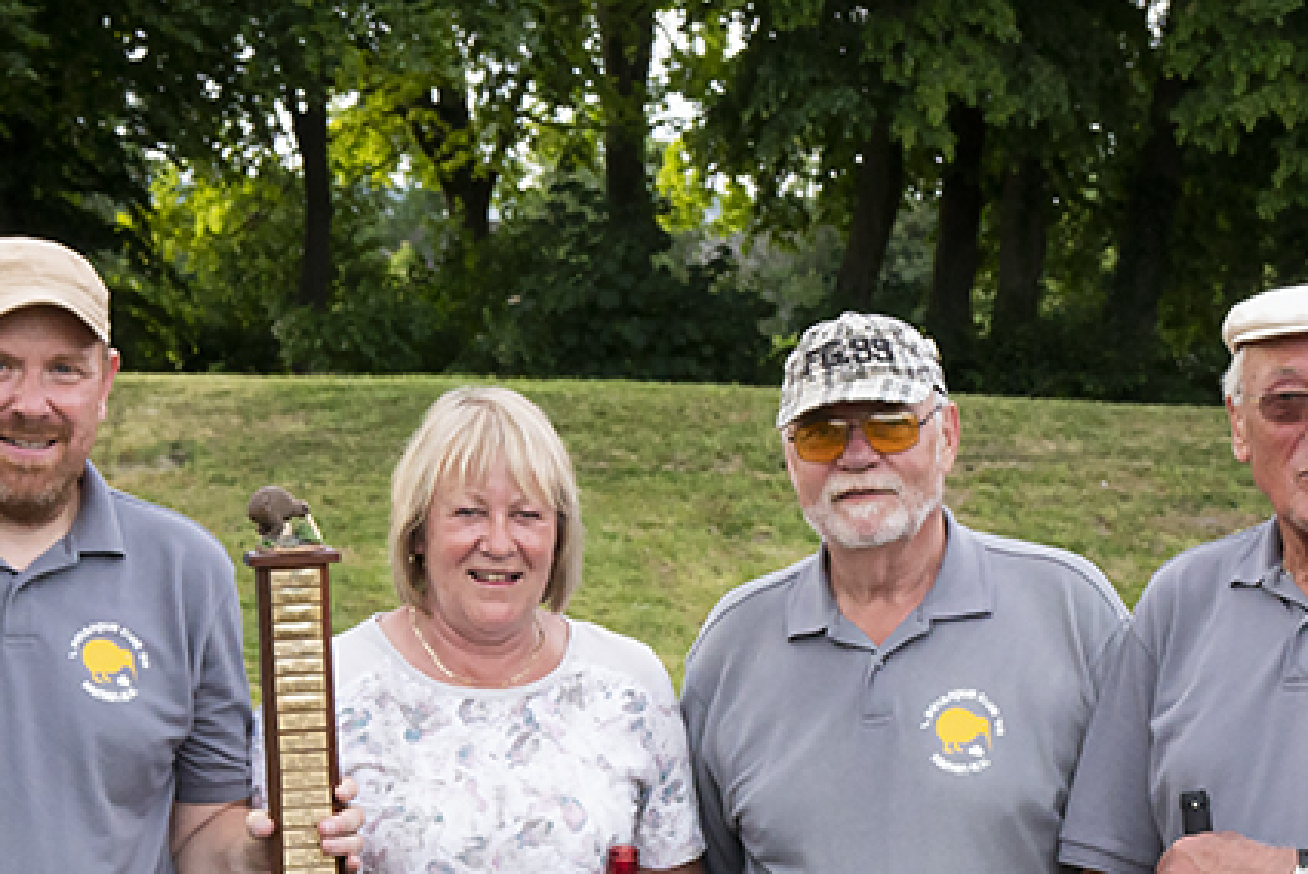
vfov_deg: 12.1
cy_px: 1191
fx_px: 3999
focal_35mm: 110
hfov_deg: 18.5
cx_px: 853
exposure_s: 1/160
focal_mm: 26
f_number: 8
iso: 400
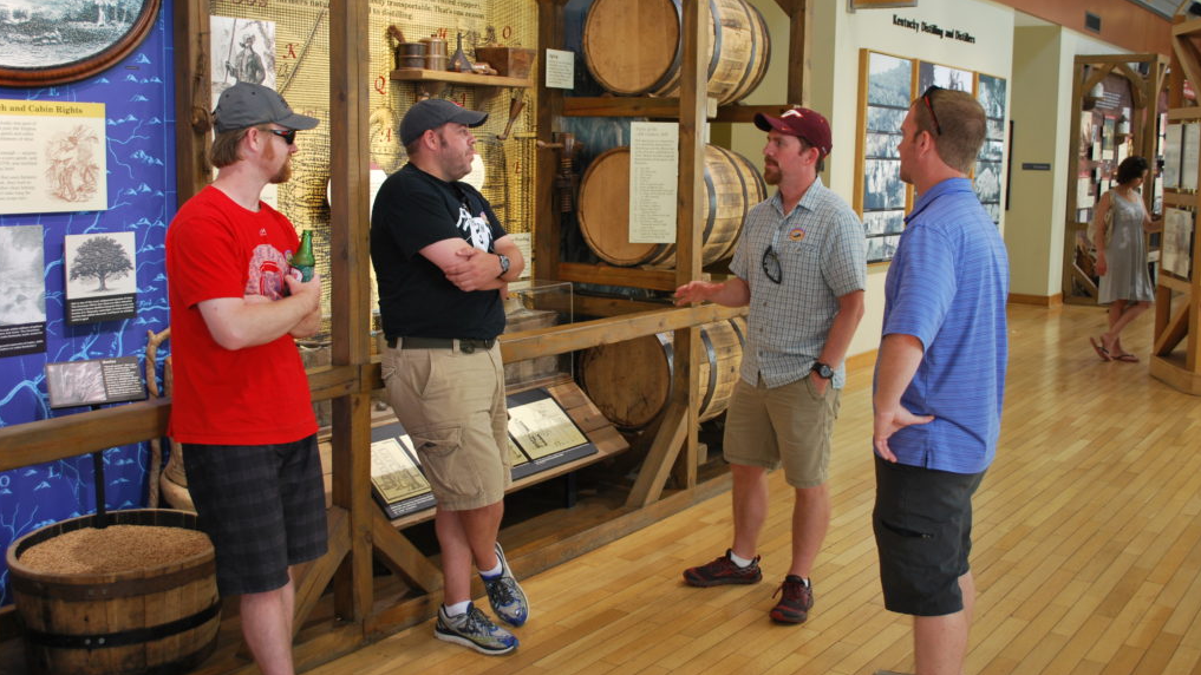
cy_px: 279
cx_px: 599
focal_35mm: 38
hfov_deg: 52.8
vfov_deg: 31.1
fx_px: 1210
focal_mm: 24
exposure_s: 1/30
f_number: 4.2
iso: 200
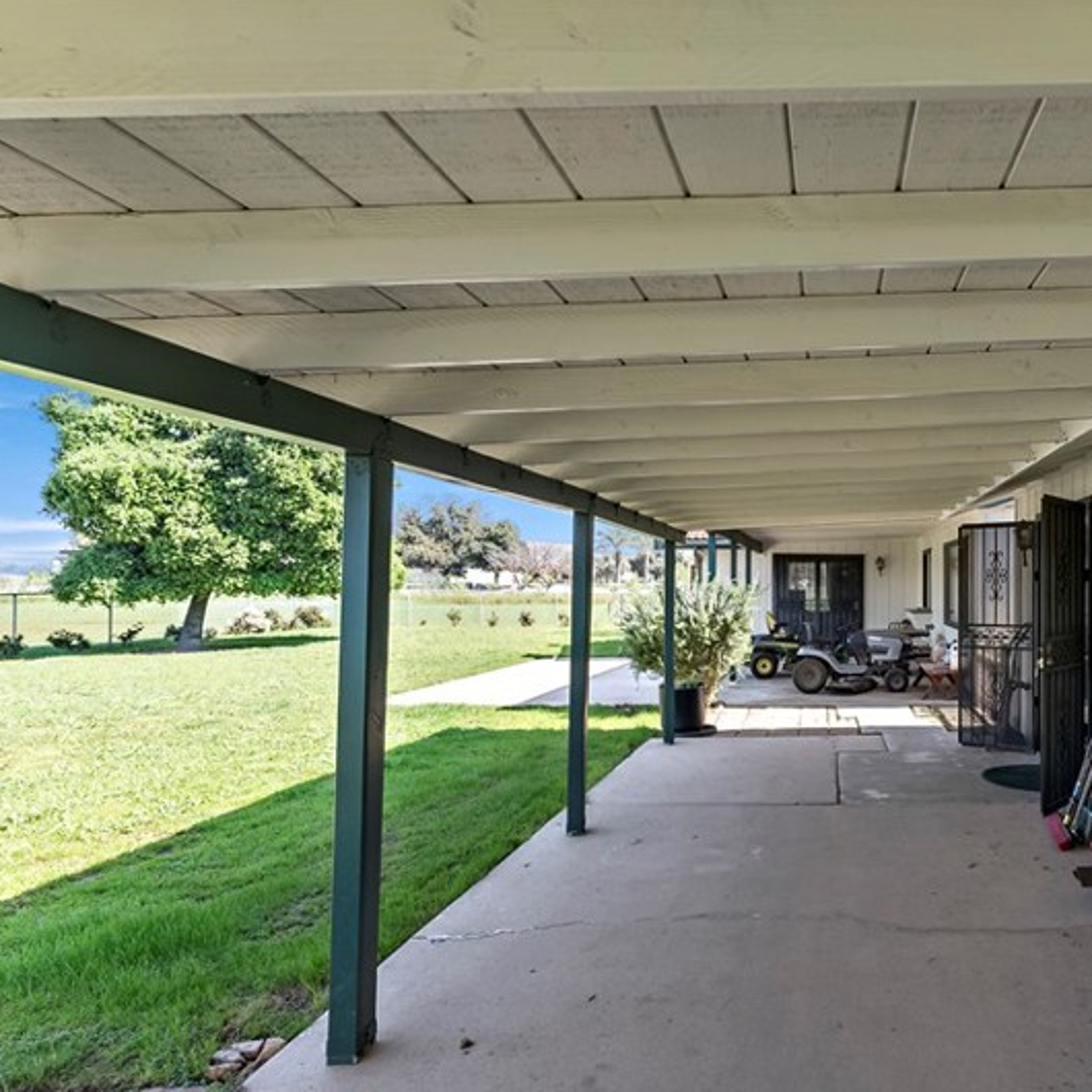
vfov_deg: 67.0
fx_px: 821
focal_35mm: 23
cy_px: 609
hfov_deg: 61.6
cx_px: 876
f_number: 4
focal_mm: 14
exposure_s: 1/160
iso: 100
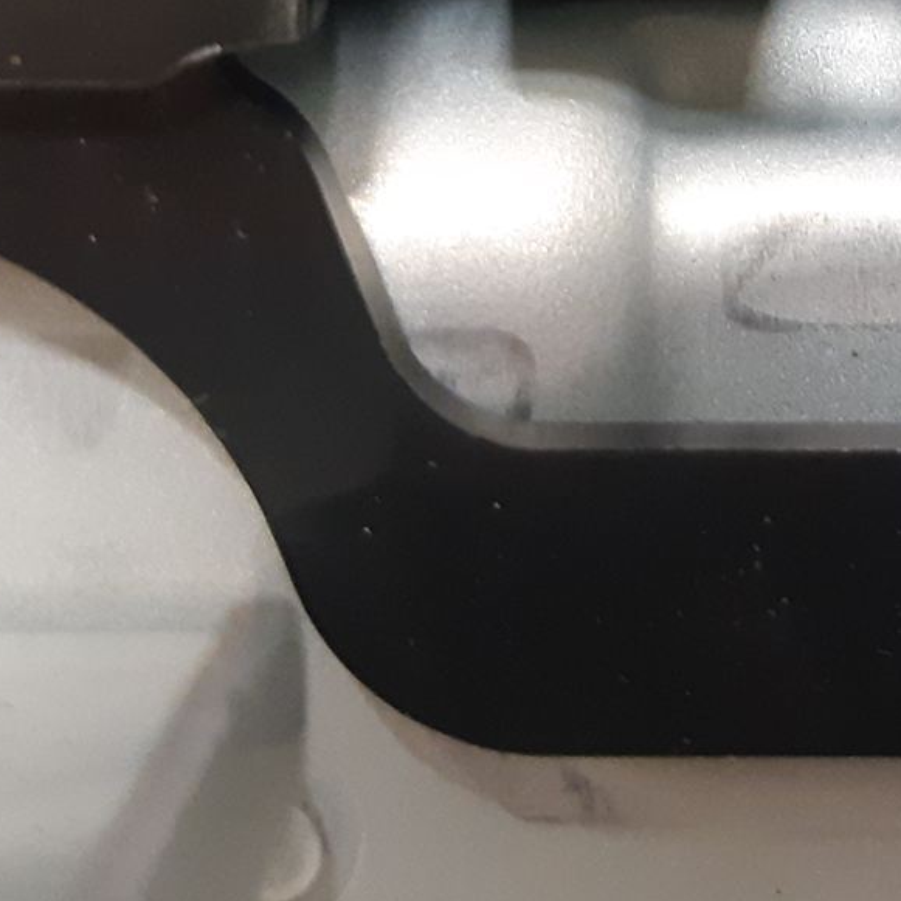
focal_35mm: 81
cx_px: 845
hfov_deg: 20.9
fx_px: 2385
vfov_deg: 20.6
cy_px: -37
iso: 250
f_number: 1.7
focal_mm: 3.93
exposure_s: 1/25
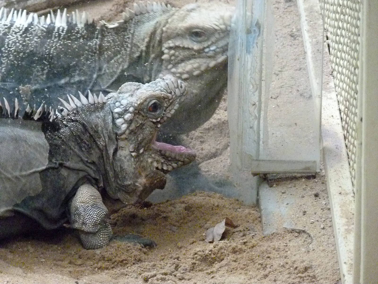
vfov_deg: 4.6
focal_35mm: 325
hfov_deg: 6.1
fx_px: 3549
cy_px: 142
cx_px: 189
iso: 2500
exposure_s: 1/100
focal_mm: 58.4
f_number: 4.1
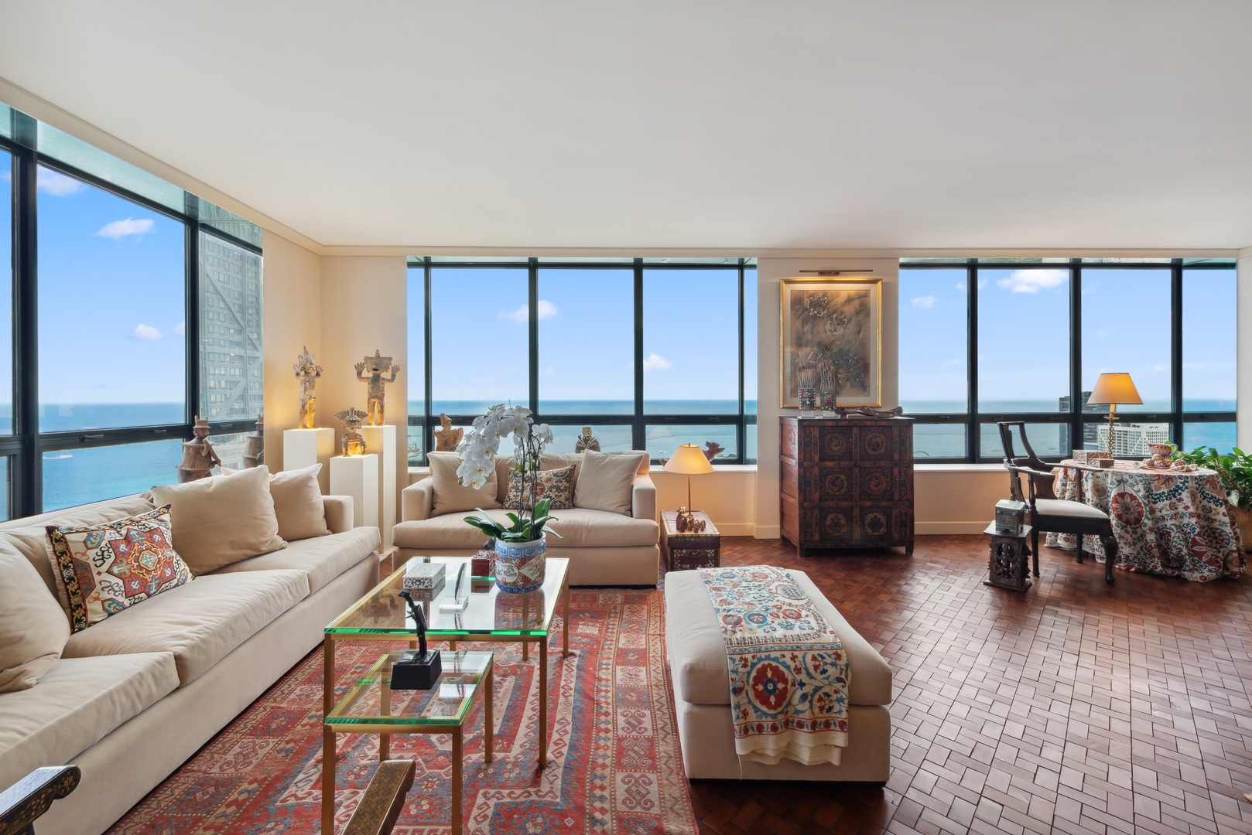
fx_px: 522
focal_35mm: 15
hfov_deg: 100.4
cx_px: 626
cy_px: 418
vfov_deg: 77.4
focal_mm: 15
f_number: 10
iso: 100
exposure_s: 1/13
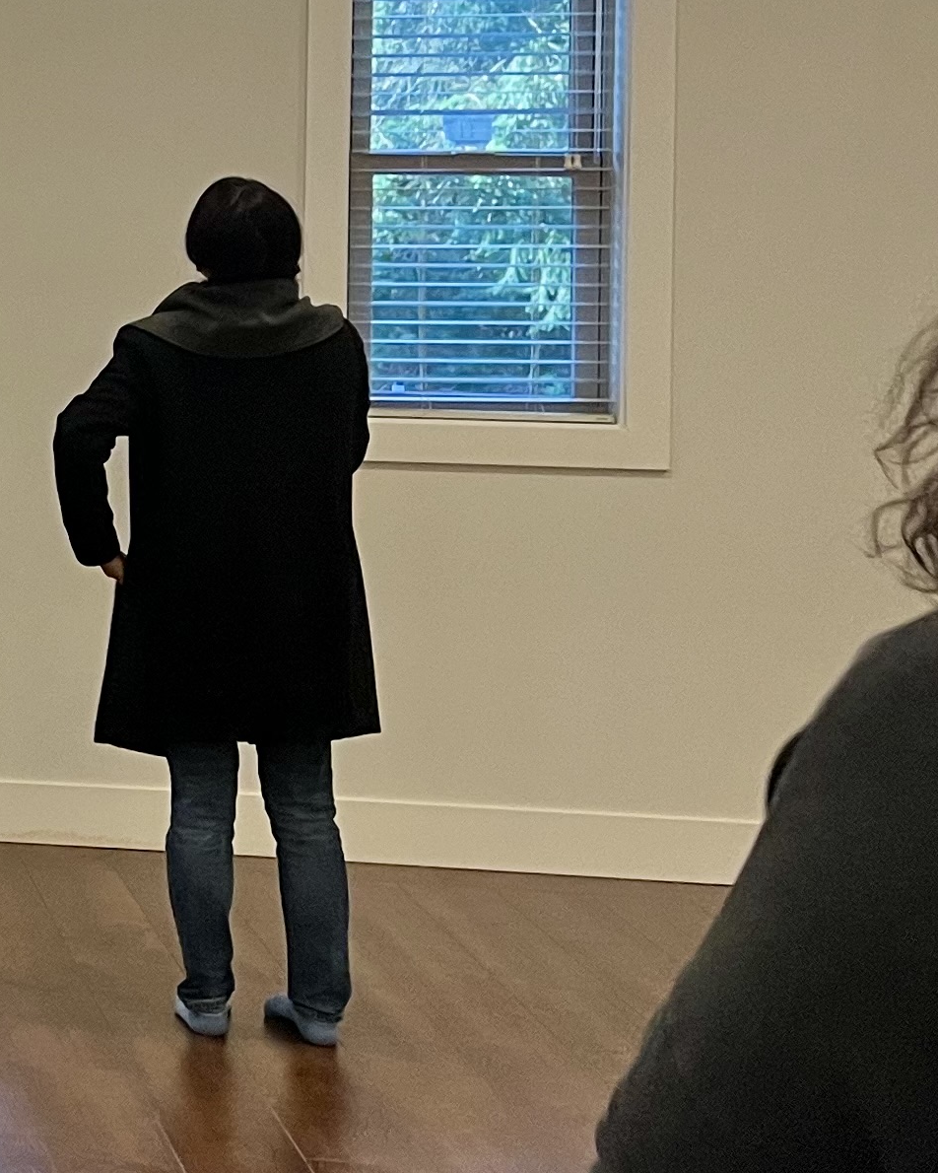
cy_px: 187
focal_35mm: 86
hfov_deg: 14.6
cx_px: -975
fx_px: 2984
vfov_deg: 21.9
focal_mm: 5.1
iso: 100
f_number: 1.6
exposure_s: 1/60
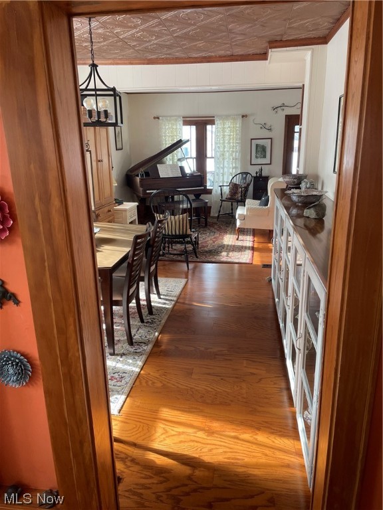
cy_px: 255
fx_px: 384
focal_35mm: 26
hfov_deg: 53.1
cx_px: 192
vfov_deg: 67.3
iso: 80
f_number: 1.6
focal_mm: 4.2
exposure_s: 1/121
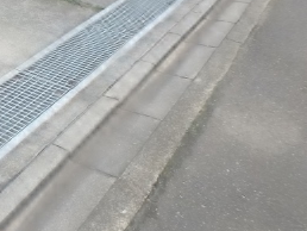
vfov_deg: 27.3
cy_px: 32
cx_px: -69
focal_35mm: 52
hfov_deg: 30.7
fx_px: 462
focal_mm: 3.7
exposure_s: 1/30
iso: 250
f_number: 3.5
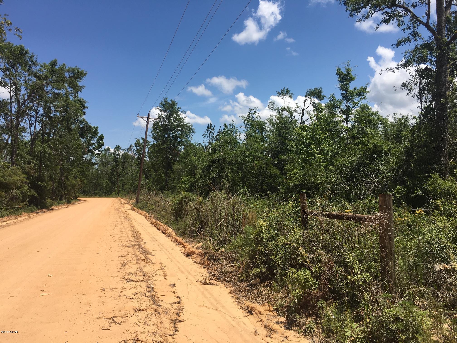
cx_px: 228
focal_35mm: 29
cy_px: 172
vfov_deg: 48.2
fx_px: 383
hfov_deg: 61.7
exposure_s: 1/2024
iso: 25
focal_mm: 4.15
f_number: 2.2
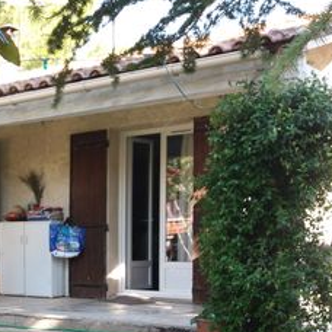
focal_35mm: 65
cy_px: 281
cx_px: -13
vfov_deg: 25.9
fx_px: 705
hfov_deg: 25.0
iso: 64
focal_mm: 3.7
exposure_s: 1/132
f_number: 1.9
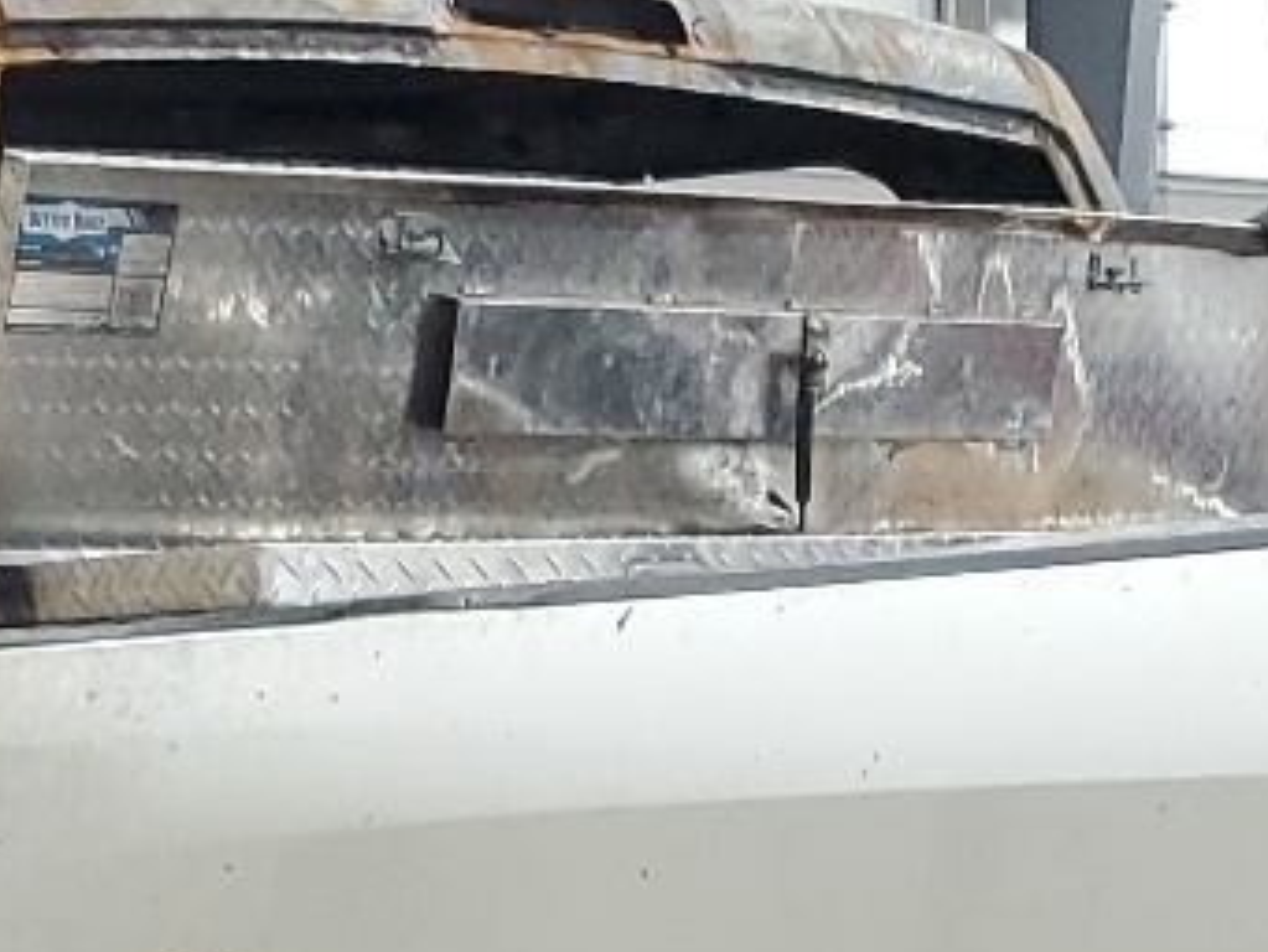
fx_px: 4470
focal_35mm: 122
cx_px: 874
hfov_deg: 16.1
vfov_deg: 11.5
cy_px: 1573
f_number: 1.5
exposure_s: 1/60.2
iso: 184
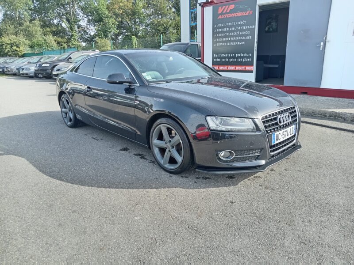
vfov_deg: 54.9
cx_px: 177
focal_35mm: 25
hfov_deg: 69.4
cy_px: 132
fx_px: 256
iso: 102
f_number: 1.8
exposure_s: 1/144
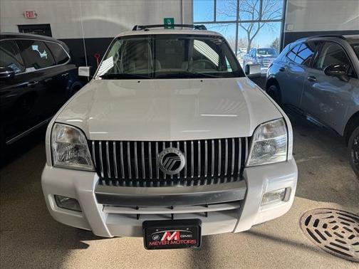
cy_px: 134
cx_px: 180
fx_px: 249
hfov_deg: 71.6
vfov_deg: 56.8
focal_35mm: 24
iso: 80
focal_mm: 6.76
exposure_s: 1/454
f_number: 1.78
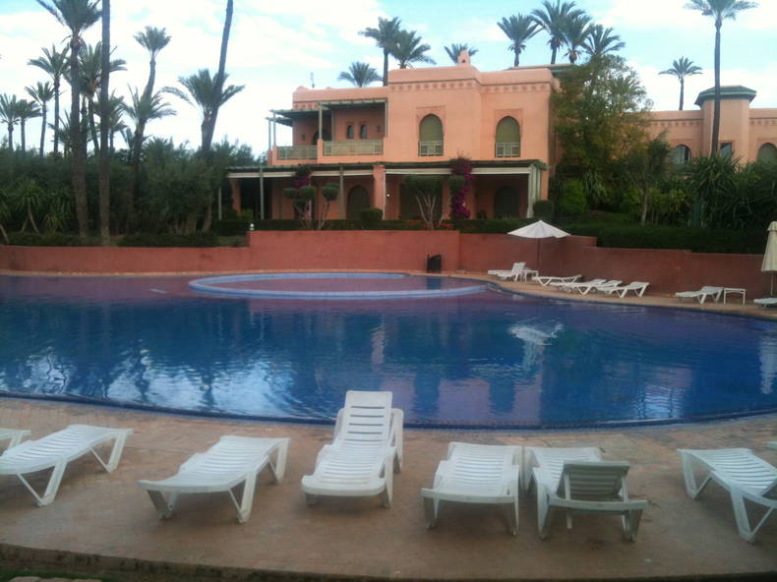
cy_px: 291
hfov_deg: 52.6
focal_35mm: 35
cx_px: 388
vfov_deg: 40.7
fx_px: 785
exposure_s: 1/509
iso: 64
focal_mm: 3.85
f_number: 2.8
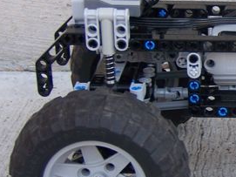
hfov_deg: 14.2
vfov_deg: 11.1
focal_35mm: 133
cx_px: 305
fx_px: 906
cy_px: 89
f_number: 3.2
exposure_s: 1/40
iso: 80
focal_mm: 7.7
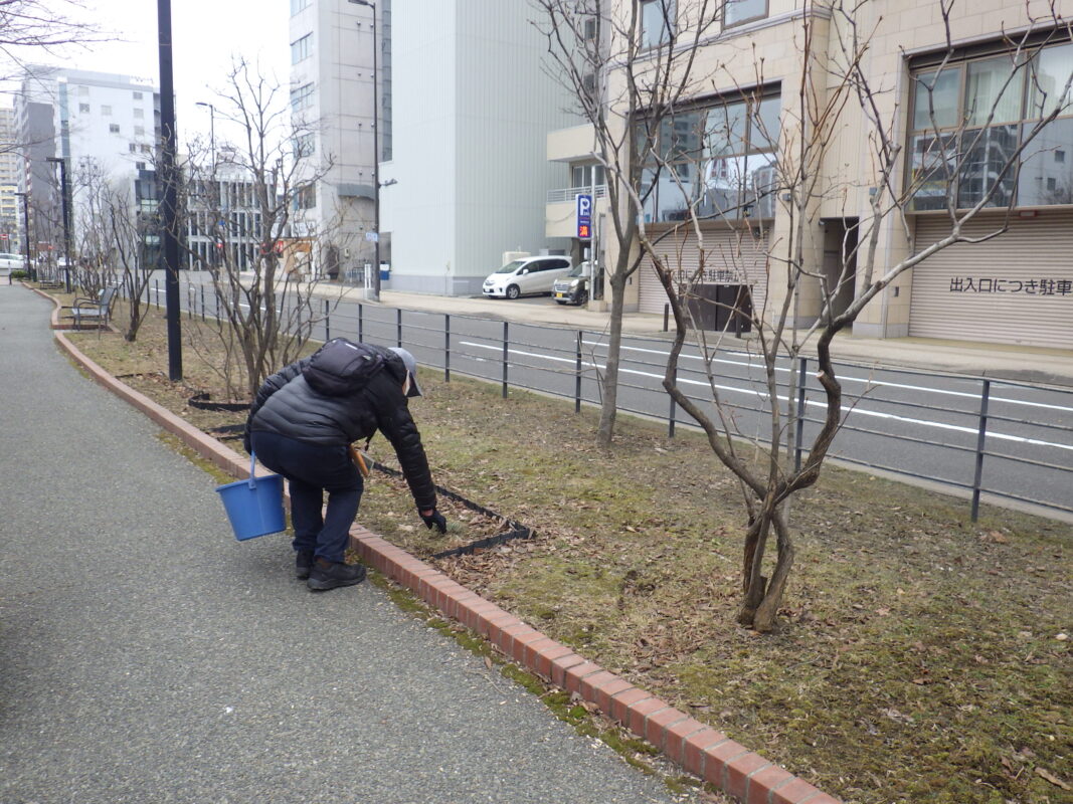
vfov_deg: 49.7
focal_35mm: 28
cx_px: 536
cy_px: 402
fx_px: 868
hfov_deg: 63.4
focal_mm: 5
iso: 125
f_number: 3.5
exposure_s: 1/125
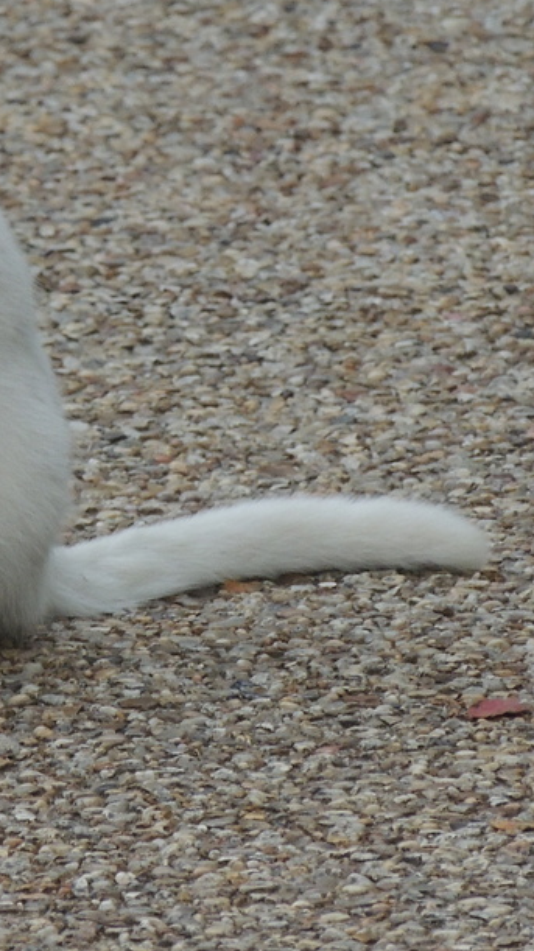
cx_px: 12
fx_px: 28791
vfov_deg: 1.9
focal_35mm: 1142
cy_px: 288
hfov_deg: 1.1
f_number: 4.9
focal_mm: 89.1
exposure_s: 1/800
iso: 400
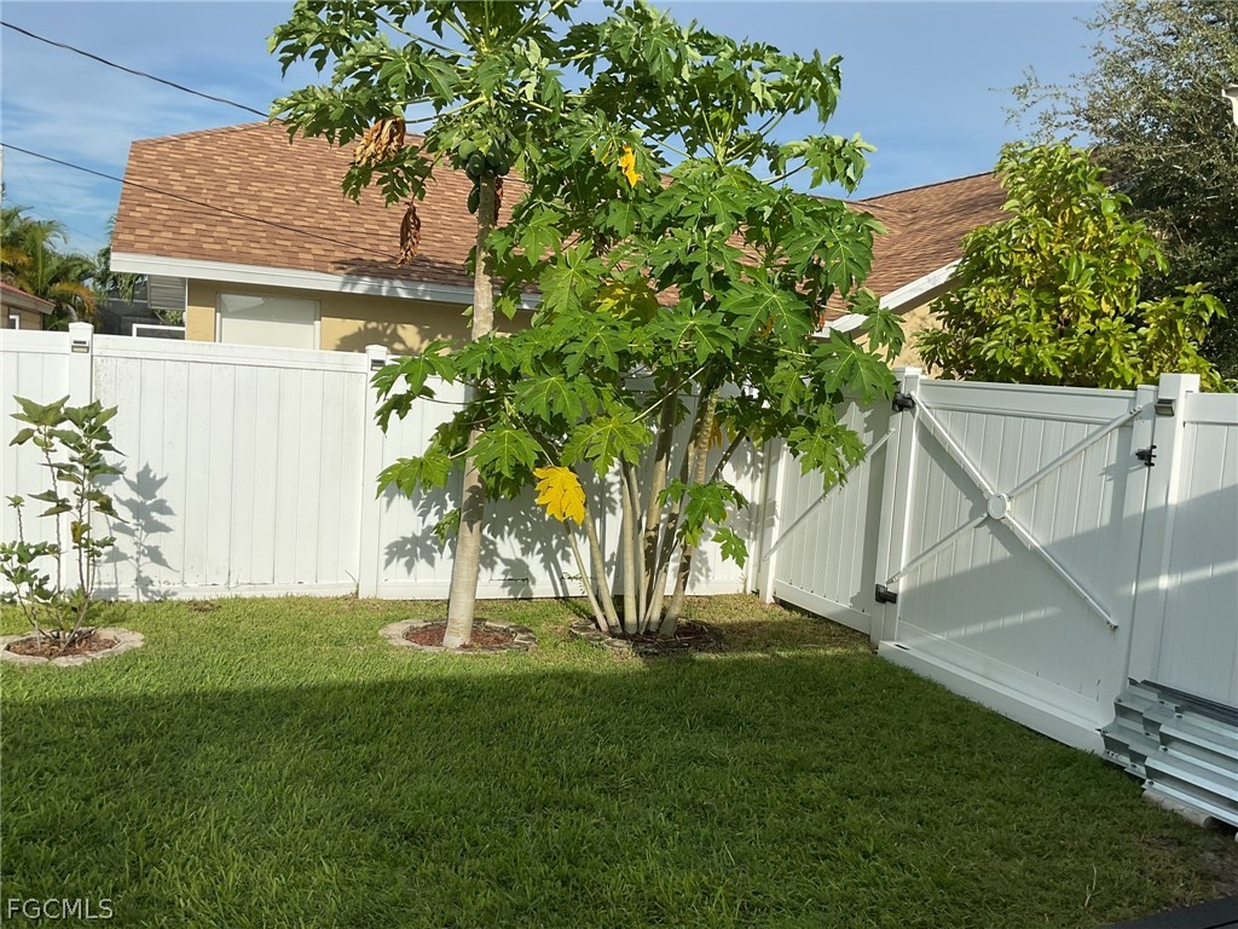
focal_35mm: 29
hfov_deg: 61.7
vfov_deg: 48.2
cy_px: 464
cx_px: 619
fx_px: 1037
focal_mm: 3
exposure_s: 1/2667
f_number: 1.8
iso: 16
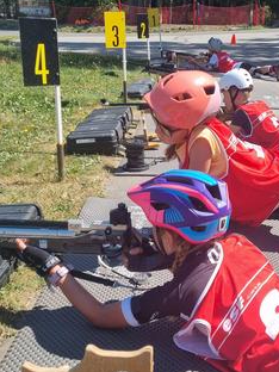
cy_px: 222
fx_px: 537
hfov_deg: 28.9
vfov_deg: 38.0
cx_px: 190
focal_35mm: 50
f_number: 1.8
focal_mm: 5.4
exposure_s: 1/1716
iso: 50
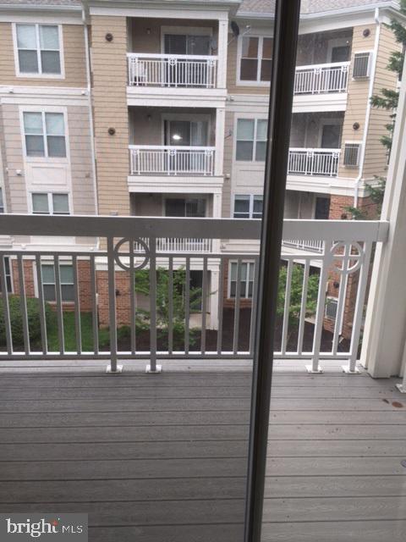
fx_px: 454
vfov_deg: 61.7
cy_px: 271
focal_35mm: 29
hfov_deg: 48.2
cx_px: 203
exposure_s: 1/250
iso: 32
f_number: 2.2
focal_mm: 4.15
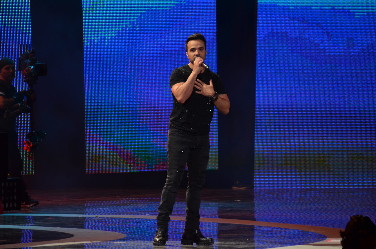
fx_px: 2736
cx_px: 188
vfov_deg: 5.2
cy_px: 124
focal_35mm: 262
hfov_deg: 7.9
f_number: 5.3
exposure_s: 1/125
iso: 800
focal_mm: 175
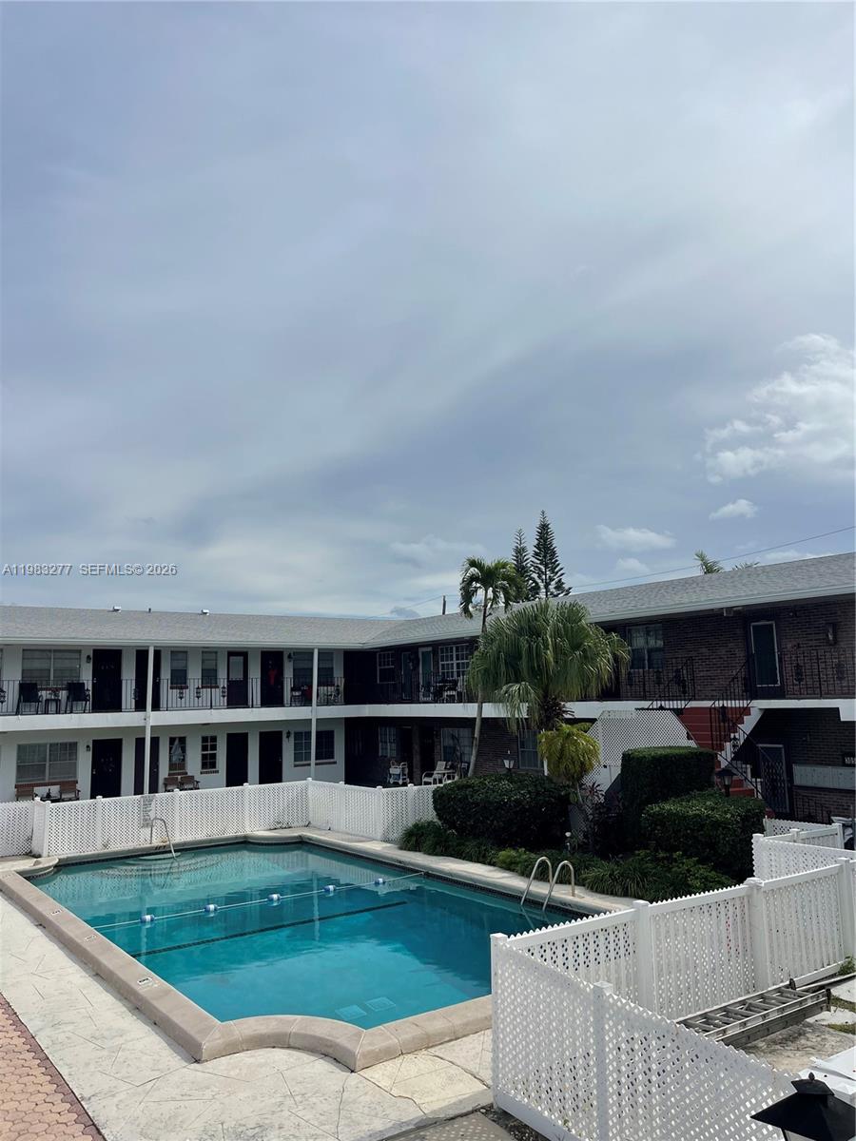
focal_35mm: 26
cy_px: 570
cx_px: 428
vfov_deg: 67.3
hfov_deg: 53.1
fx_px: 857
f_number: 1.6
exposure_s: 1/8547
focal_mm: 5.1
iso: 32
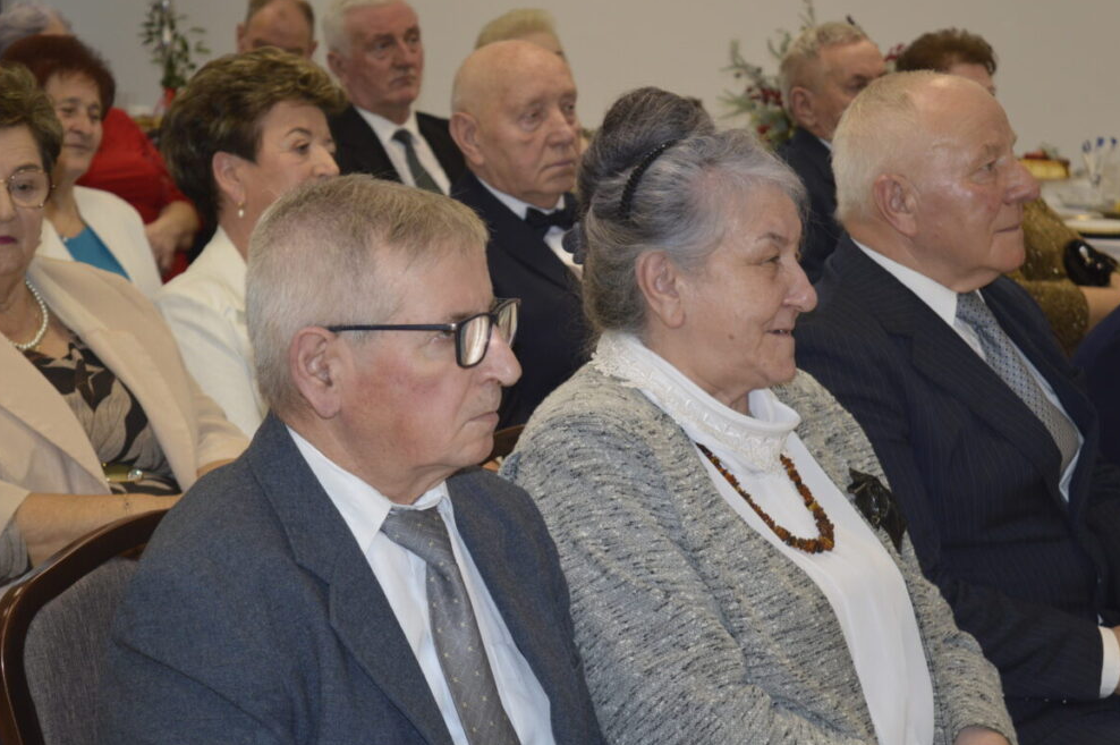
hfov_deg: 23.8
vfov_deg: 15.9
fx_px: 2658
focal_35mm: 86
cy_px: 380
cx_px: 570
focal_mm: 55
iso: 720
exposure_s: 1/60
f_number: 5.6
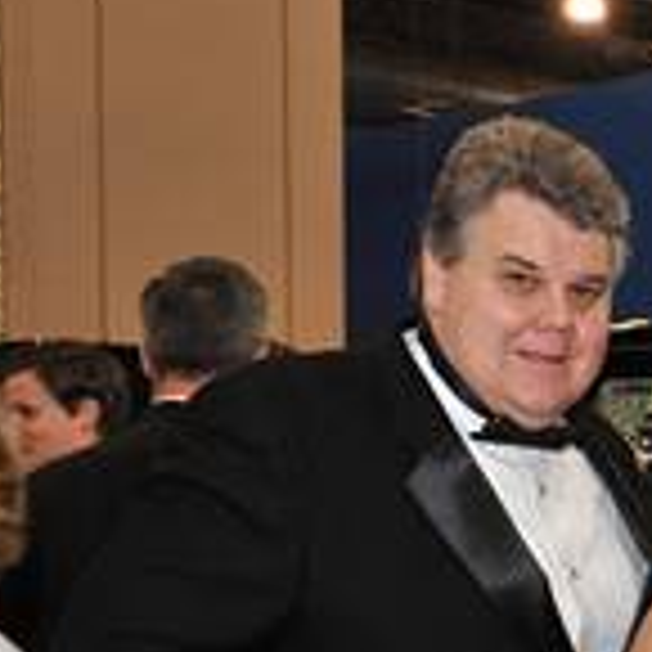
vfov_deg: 16.6
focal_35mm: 103
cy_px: 648
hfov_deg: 15.4
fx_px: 2195
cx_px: 1021
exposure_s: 1/80
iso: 1250
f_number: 9
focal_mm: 32
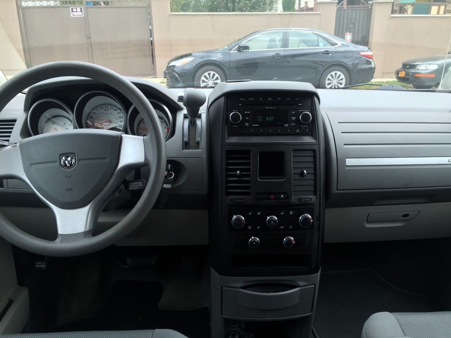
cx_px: 226
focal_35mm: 29
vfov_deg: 48.2
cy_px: 169
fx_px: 378
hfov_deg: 61.7
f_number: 2.2
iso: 32
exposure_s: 1/120
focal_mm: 4.15
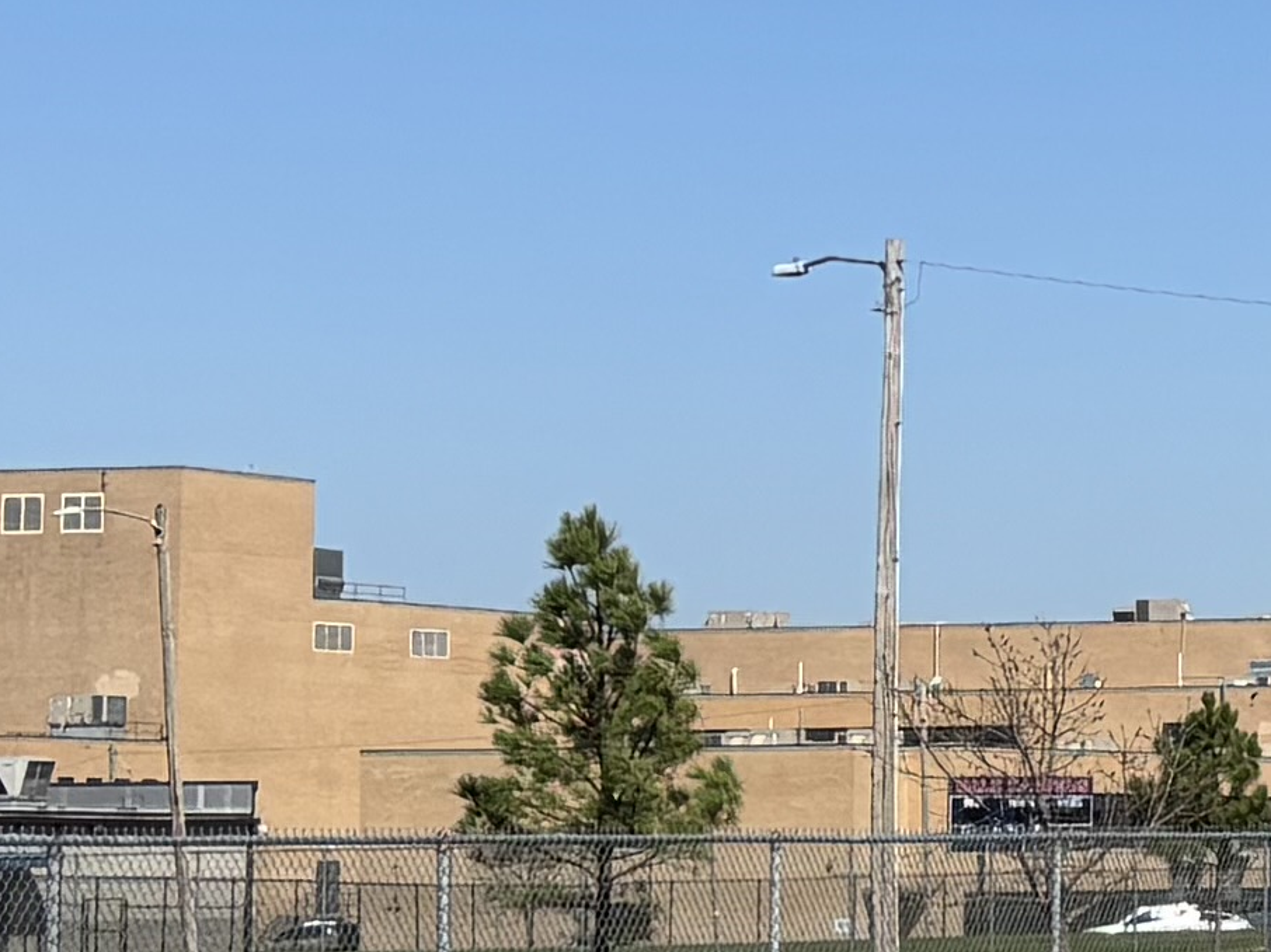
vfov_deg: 9.0
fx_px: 6020
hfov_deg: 11.0
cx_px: 2486
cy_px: 461
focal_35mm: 164
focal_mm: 5.96
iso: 50
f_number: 1.6
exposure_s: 1/5076
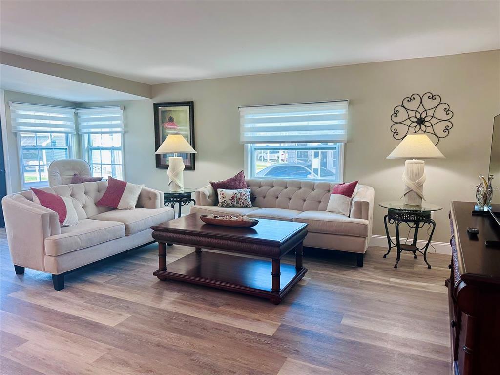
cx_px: 250
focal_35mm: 24
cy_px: 188
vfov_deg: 56.8
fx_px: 347
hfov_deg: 71.6
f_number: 1.78
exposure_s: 1/120
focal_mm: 6.86
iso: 125
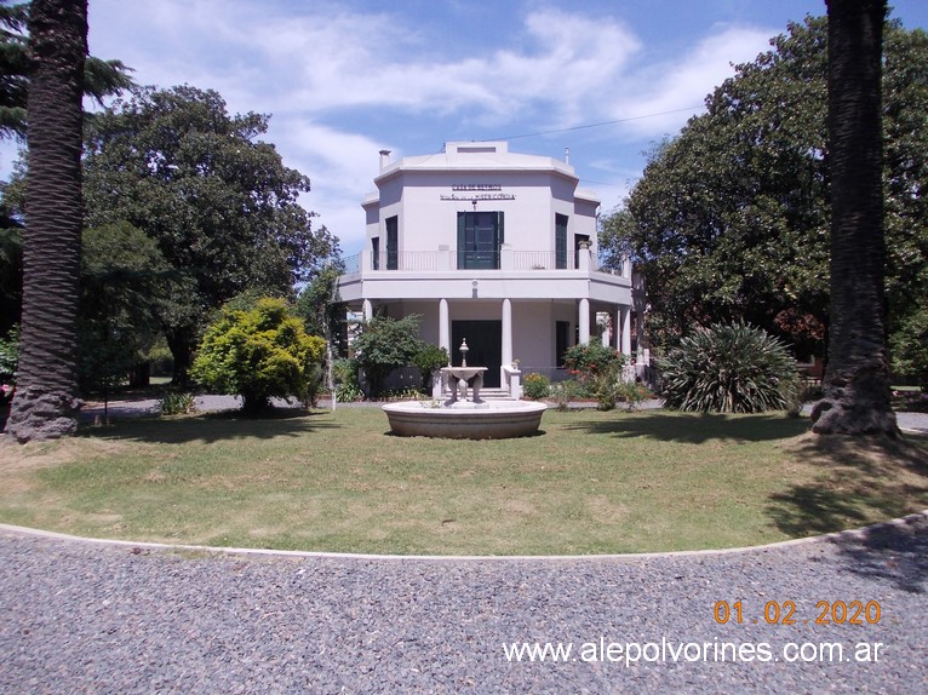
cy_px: 348
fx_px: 750
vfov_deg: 49.7
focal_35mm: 28
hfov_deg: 63.5
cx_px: 464
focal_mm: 4
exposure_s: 1/400
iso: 80
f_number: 5.4
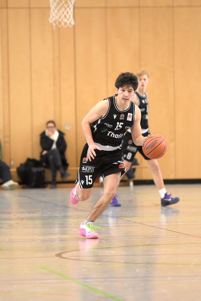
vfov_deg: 6.9
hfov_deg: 4.6
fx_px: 2511
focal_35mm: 300
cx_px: 100
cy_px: 150
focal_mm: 200
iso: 3200
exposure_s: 1/1000
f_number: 3.2
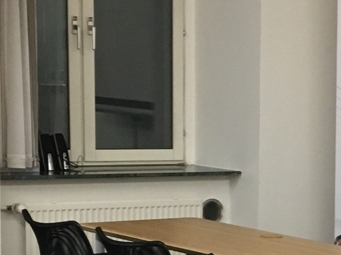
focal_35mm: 146
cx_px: 481
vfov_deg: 9.9
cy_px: 340
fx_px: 1438
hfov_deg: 12.9
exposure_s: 1/33
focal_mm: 4.15
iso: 160
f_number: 2.2
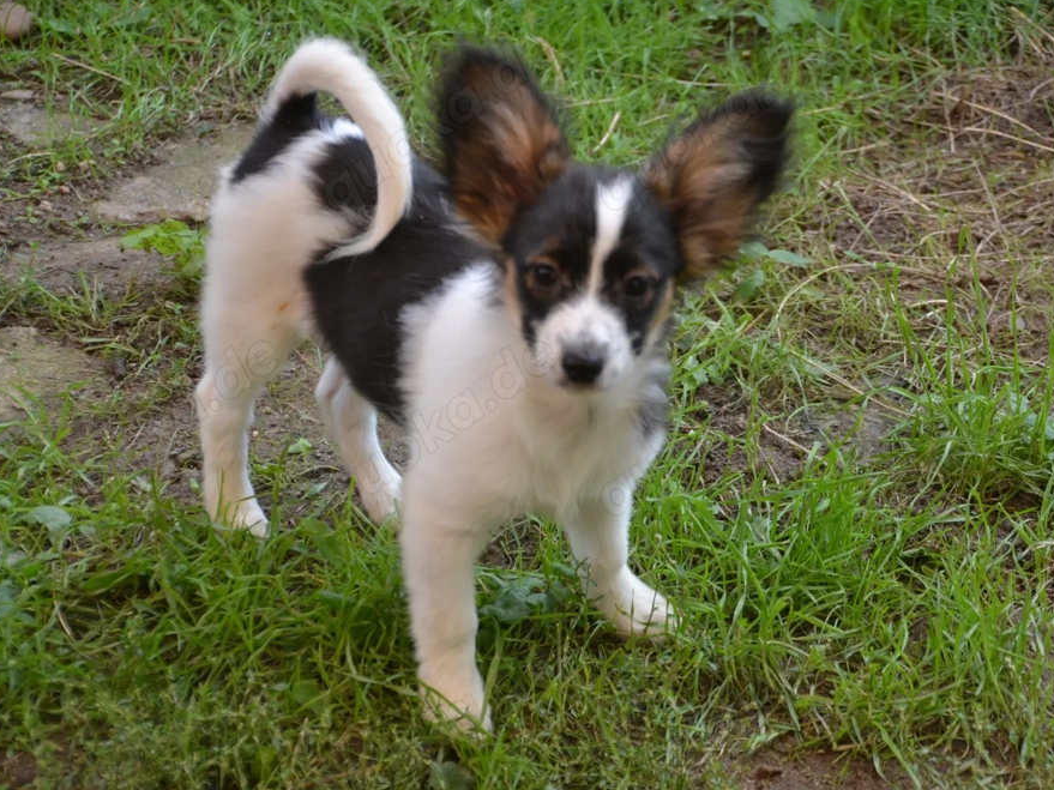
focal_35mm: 128
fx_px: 3897
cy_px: 393
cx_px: 583
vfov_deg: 11.6
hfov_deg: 15.4
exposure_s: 1/125
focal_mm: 78
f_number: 5.6
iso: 180
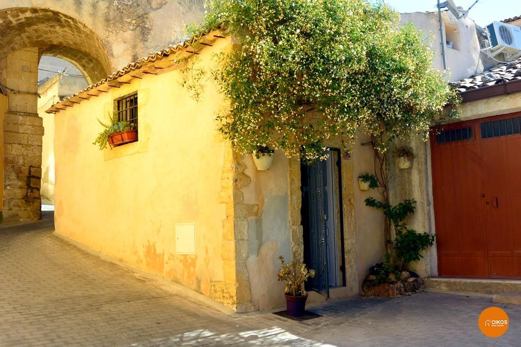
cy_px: 174
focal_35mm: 42
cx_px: 260
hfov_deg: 46.4
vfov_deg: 31.9
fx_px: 608
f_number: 4.5
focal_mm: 15.7
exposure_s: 1/640
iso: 160
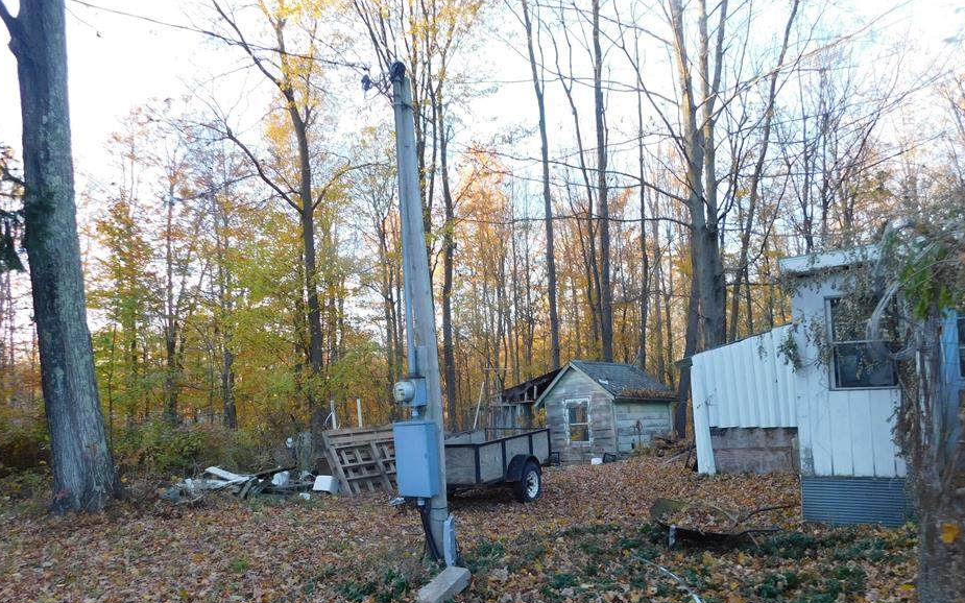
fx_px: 710
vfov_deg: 45.9
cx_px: 505
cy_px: 348
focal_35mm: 27
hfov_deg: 68.4
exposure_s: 1/60
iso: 125
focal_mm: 4
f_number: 3
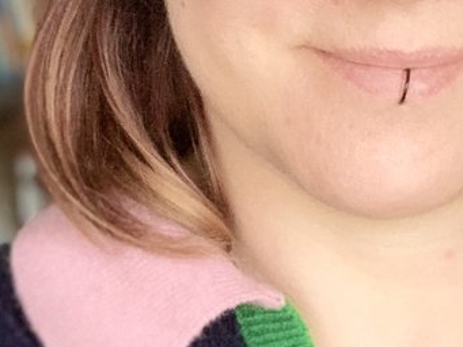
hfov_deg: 25.3
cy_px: -27
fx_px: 1004
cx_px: 398
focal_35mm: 75
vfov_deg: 18.9
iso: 320
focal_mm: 2.87
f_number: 2.2
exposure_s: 1/44
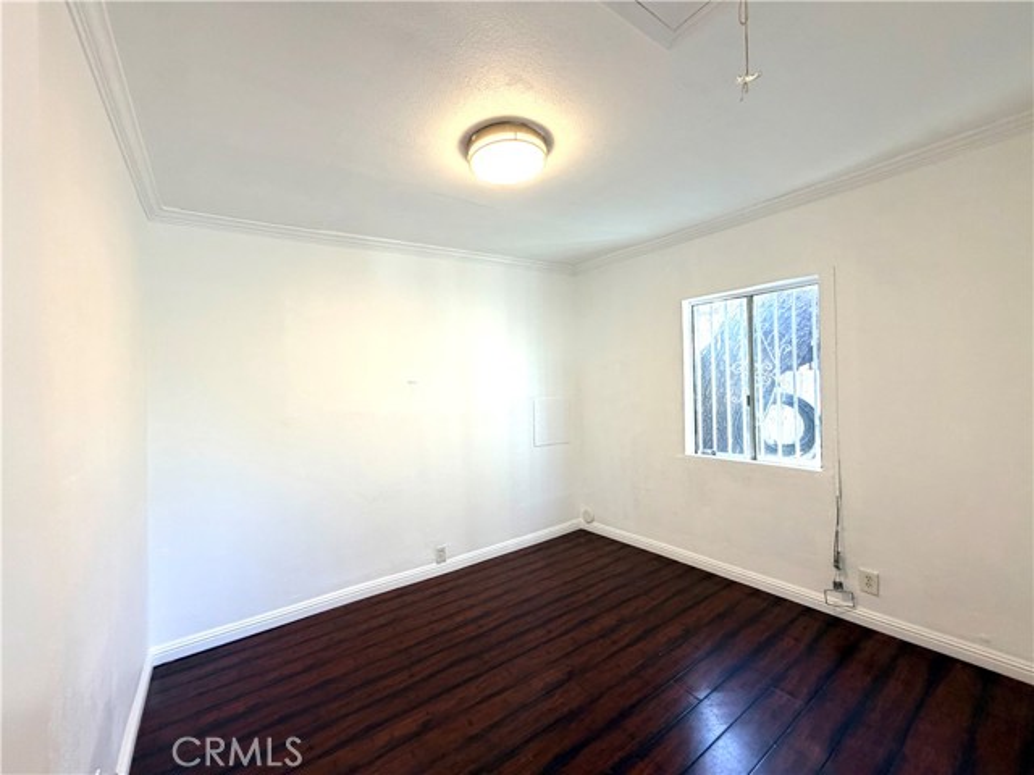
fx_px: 418
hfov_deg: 102.1
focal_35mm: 14
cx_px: 517
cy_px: 388
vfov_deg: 85.7
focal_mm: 2.22
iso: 200
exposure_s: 1/120
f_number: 2.2
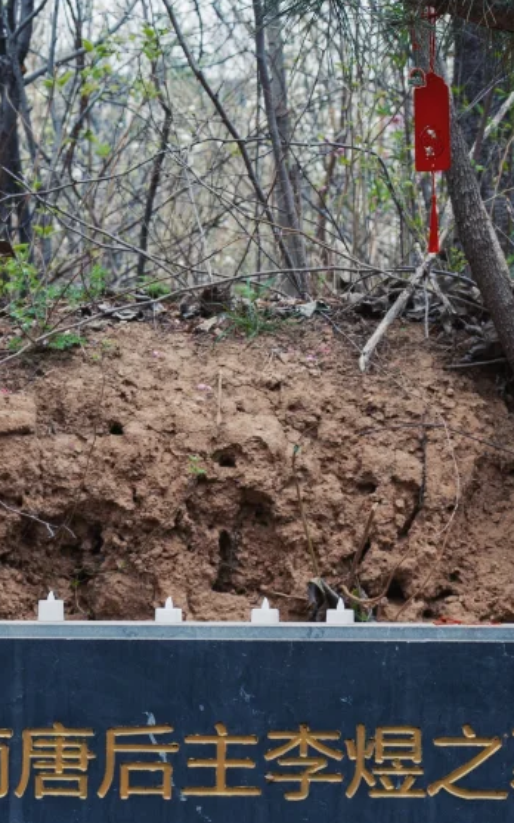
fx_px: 3520
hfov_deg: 8.4
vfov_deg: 13.2
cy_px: 801
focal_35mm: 157
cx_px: 241
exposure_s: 1/60
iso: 160
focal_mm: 53
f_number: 8
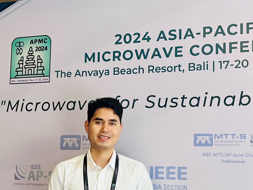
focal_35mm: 53
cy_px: 103
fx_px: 387
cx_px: 173
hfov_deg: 35.7
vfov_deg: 27.5
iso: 200
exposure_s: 1/50
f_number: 1.6
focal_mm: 5.1
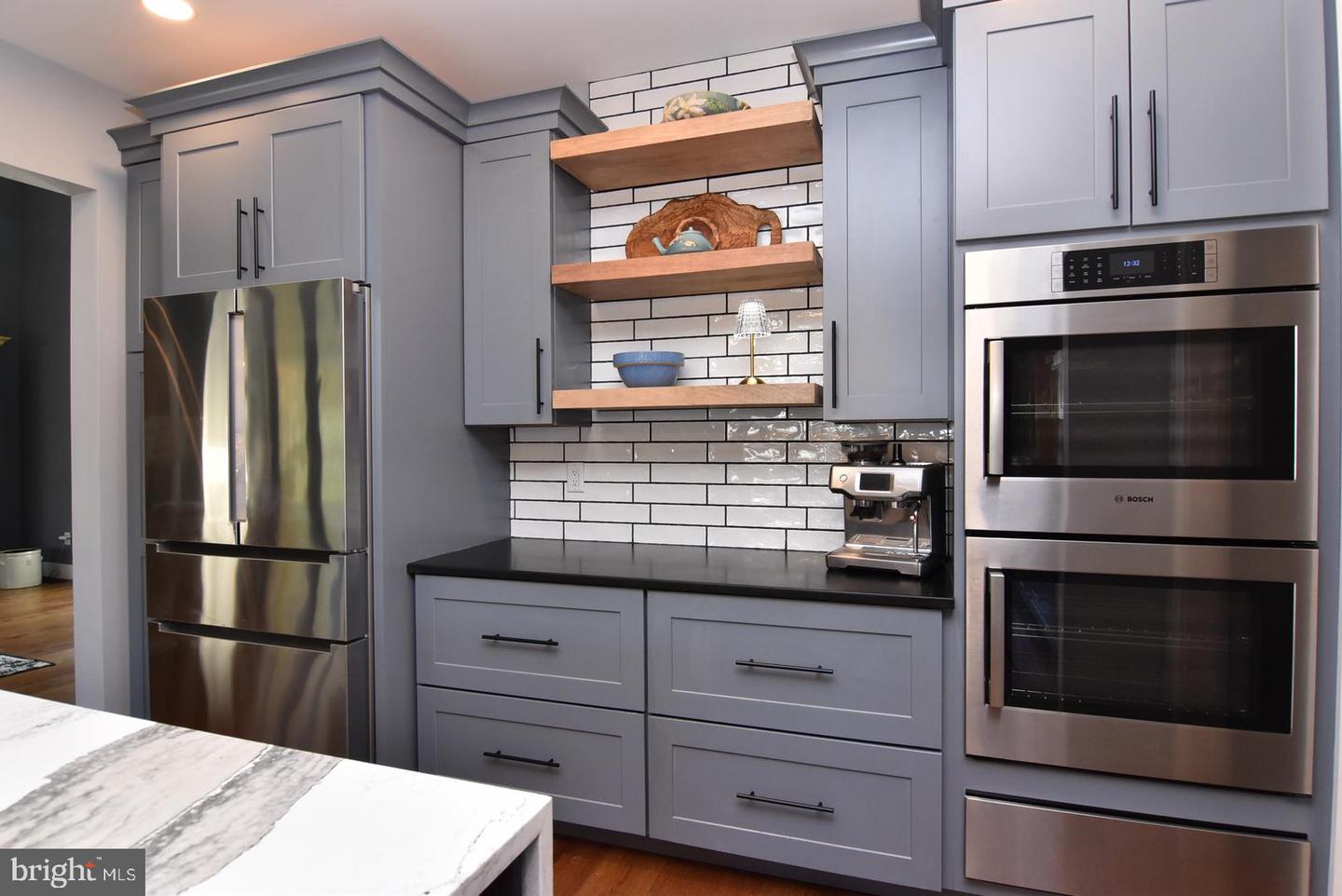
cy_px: 448
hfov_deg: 90.0
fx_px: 671
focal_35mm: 18
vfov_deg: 67.5
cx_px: 671
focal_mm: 12
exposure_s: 1/60
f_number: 7.1
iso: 800
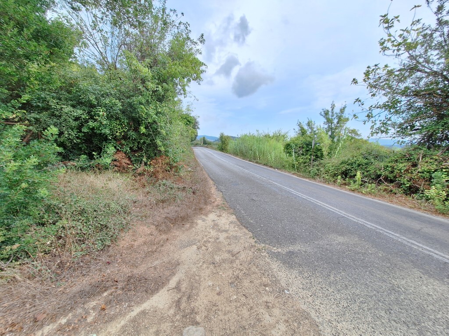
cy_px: 168
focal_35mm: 13
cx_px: 224
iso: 40
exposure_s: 1/469
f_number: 2.2
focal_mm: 1.74
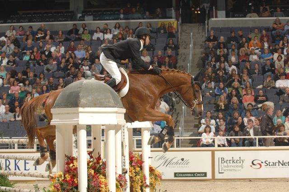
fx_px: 842
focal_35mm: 105
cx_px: 144
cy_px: 96
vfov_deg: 13.0
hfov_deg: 19.5
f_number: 5
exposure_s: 1/250
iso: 320
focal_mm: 70
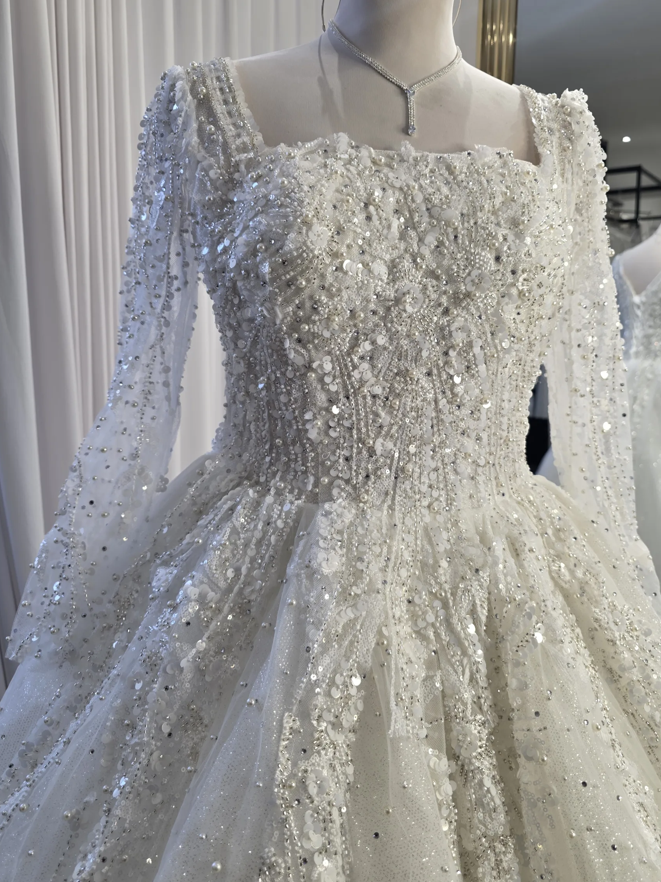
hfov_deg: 53.0
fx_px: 662
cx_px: 357
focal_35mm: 26
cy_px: 411
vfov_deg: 67.2
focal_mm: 6.3
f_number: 1.7
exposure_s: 1/52.5
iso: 50
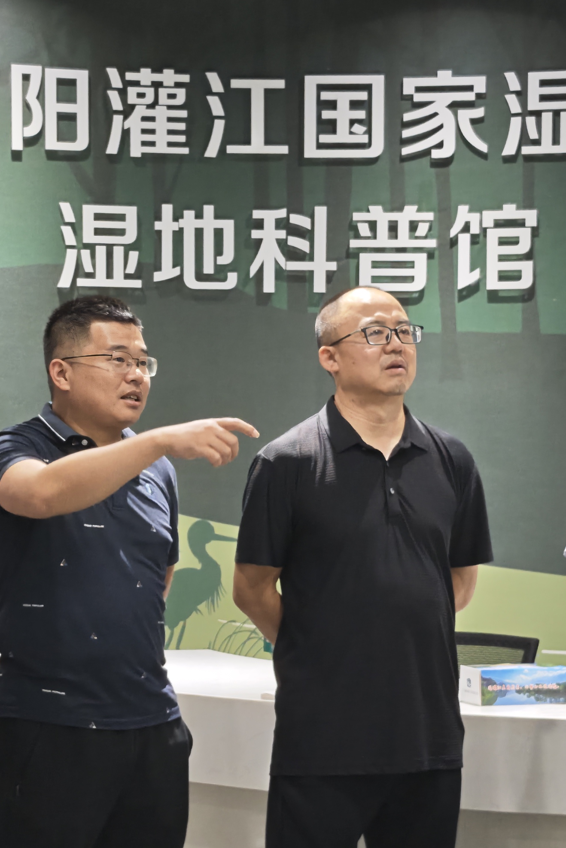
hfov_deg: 14.1
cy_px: 541
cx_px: 184
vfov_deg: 21.0
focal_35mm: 97
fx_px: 2287
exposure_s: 1/51.2
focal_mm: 6.55
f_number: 1.62
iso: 250
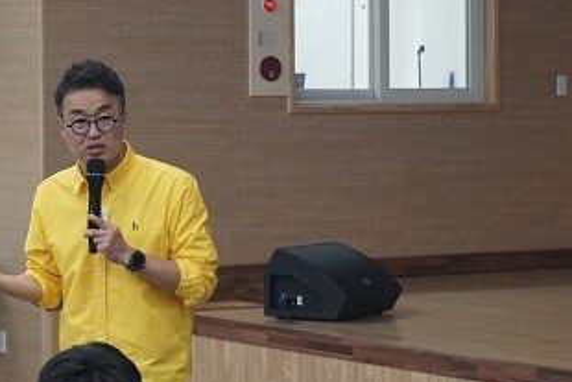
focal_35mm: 145
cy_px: 216
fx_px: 2305
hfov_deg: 14.1
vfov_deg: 9.5
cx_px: 109
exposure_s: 1/160
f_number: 5.6
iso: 4000
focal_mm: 50
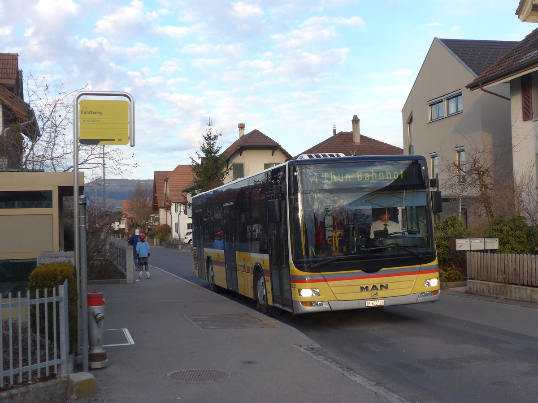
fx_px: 762
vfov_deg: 29.7
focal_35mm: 49
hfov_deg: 38.9
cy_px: 202
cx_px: 269
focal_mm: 10.1
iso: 80
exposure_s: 1/200
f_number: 3.2
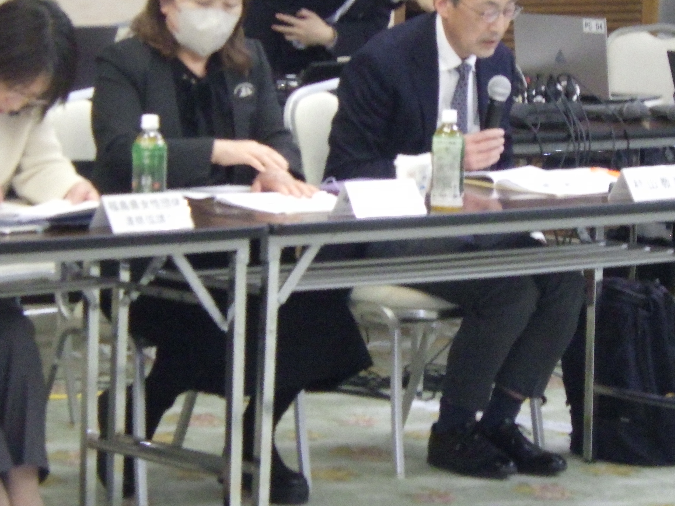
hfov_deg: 9.5
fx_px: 4075
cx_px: 463
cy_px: 194
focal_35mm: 209
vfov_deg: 7.1
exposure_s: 1/125
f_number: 5.5
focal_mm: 25
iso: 1600
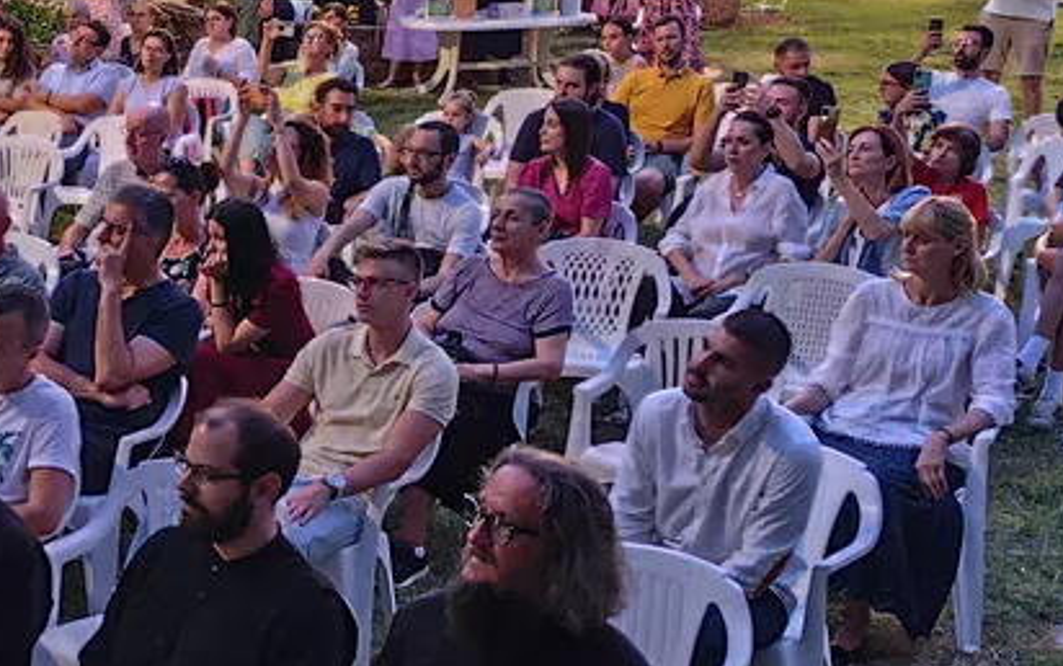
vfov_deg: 18.4
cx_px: 3
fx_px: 2058
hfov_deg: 27.3
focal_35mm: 71
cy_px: 387
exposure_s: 1/17.7
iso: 3200
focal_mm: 6.14
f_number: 1.65
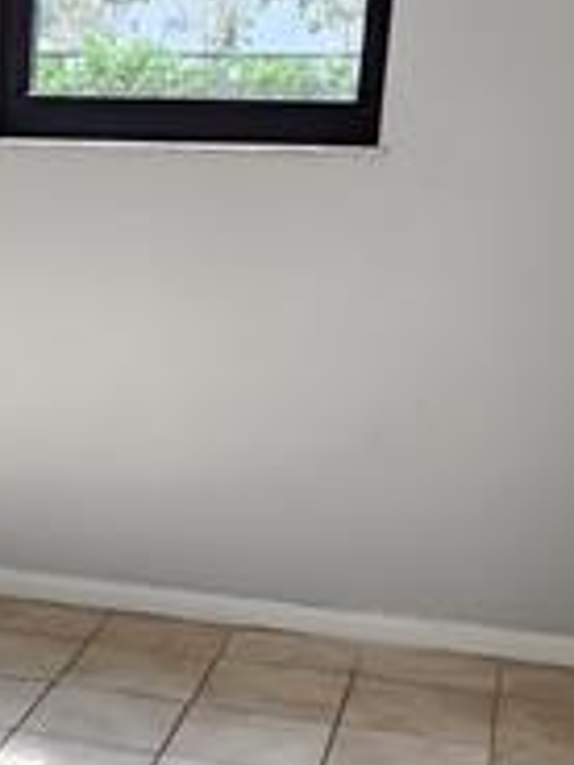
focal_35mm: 75
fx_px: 1658
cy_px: 582
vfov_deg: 25.6
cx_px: -112
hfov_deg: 18.6
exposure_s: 1/120
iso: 160
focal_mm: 6.4
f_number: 1.8
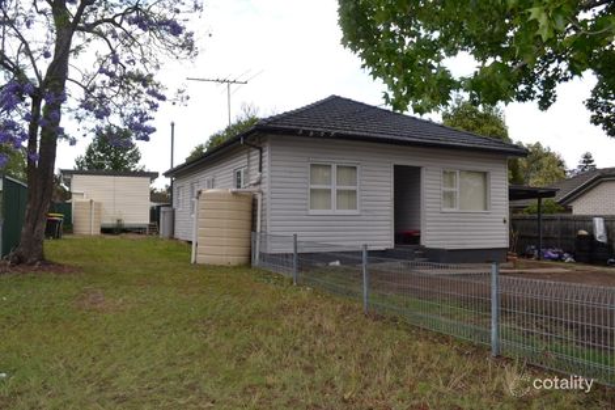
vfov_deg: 47.9
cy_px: 205
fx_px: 461
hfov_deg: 67.4
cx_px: 308
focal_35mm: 27
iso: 100
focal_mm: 18
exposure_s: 1/200
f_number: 6.3
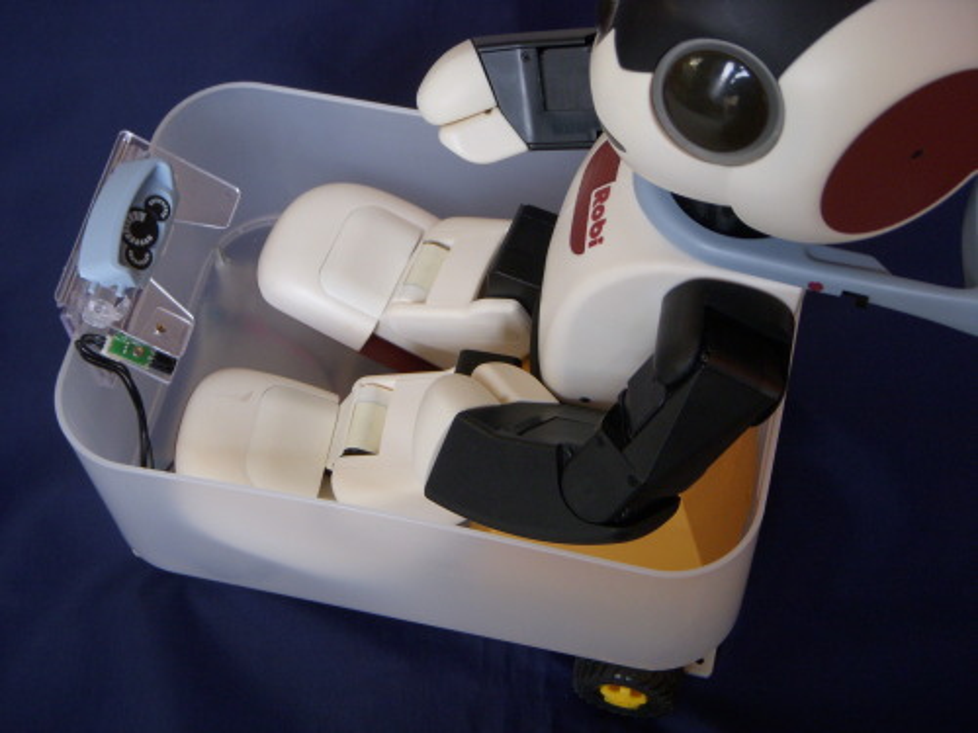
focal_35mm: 66
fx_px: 1865
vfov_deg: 22.3
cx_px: 489
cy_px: 366
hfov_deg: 29.4
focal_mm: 11
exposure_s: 1/13
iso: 200
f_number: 3.7
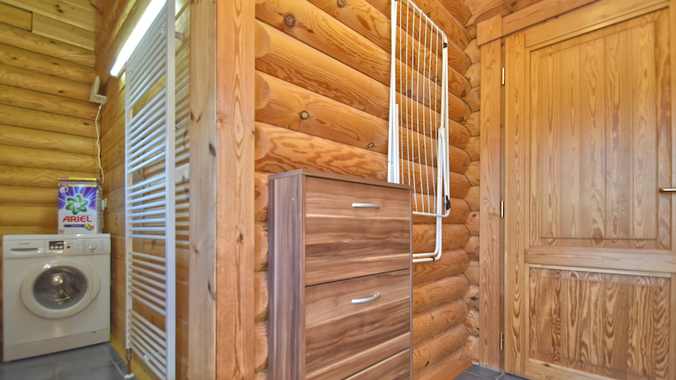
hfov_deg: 99.4
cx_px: 341
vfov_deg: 67.1
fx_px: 287
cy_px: 193
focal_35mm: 16
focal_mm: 10
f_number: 4
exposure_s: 1/60
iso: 500
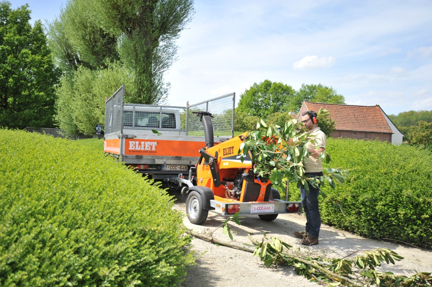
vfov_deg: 30.5
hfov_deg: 44.5
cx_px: 216
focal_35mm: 44
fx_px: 528
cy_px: 144
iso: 640
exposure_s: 1/2500
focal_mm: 44
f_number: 4.2
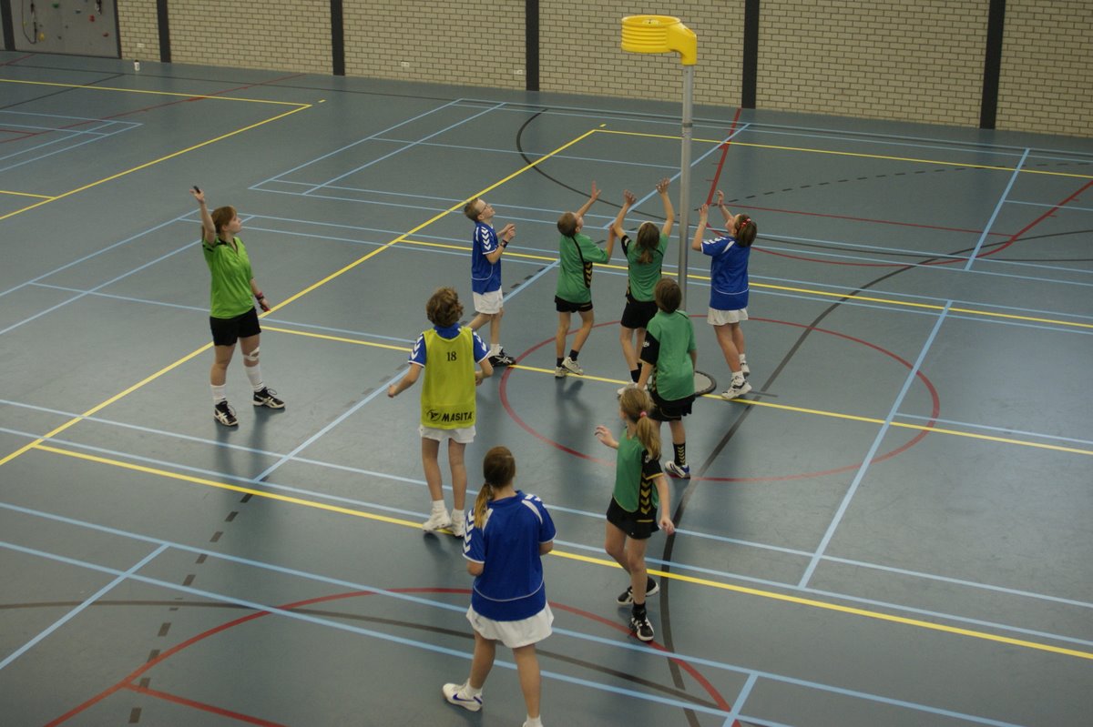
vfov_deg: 31.9
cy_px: 364
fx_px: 1275
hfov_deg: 46.4
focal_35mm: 42
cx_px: 546
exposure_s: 1/200
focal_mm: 28
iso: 400
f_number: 2.8
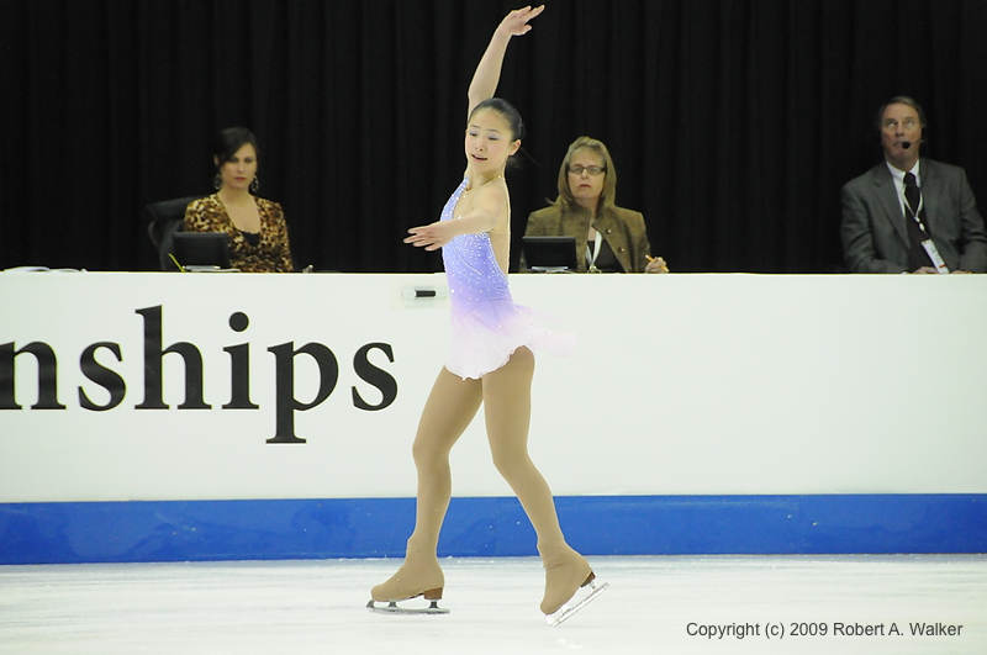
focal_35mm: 300
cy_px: 328
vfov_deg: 4.6
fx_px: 8213
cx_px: 494
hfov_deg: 6.9
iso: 3200
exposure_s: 1/500
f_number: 5.6
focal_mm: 200
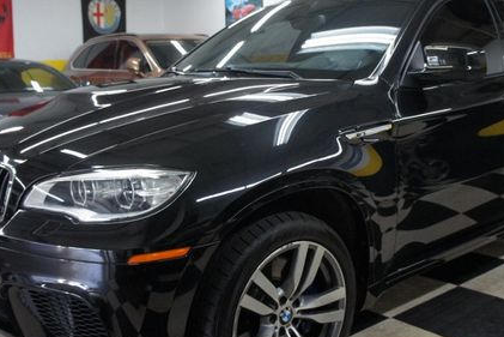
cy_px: 179
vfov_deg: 32.6
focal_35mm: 41
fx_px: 574
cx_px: 280
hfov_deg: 47.3
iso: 1600
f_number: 3.5
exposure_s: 1/200
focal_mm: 18
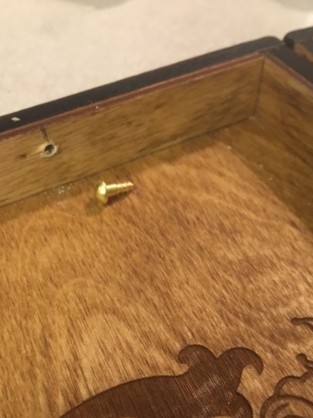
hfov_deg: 48.2
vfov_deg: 61.7
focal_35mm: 29
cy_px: 209
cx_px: 156
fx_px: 350
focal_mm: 4.15
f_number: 2.2
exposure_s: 1/20
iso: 200
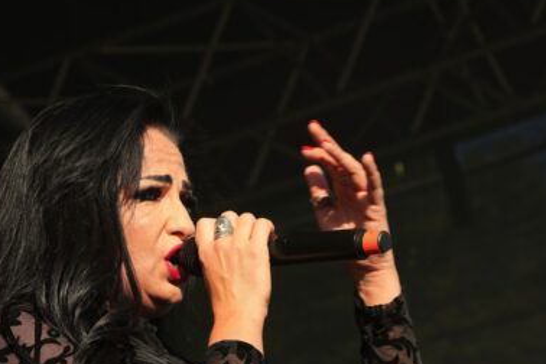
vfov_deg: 5.0
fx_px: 4155
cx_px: 331
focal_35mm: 274
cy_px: 350
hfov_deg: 7.5
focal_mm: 90
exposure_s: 1/250
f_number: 7.1
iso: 100
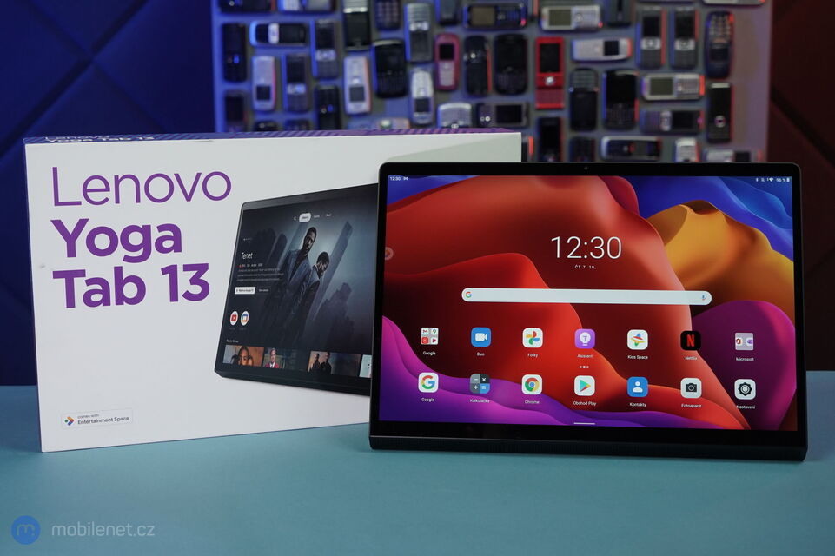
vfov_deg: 27.5
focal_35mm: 49
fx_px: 1136
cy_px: 278
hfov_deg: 40.4
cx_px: 418
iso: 1600
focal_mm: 49
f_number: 8
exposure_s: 1/160
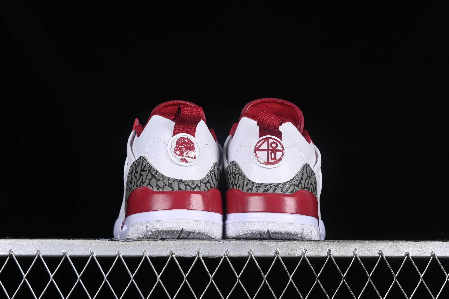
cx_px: 224
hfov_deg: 27.0
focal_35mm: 75
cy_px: 150
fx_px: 935
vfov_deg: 18.2
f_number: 8
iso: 160
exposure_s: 1/100
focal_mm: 50
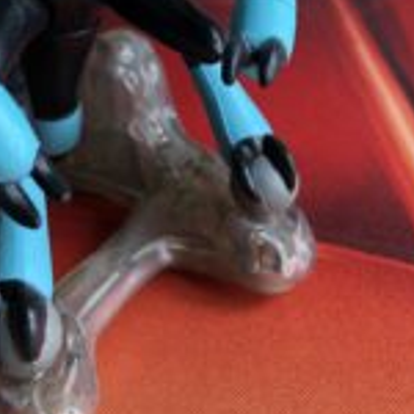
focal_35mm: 66
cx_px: 157
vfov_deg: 25.2
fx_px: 893
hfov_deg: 26.0
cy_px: 30
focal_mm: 3.99
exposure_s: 1/120
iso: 32
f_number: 1.8
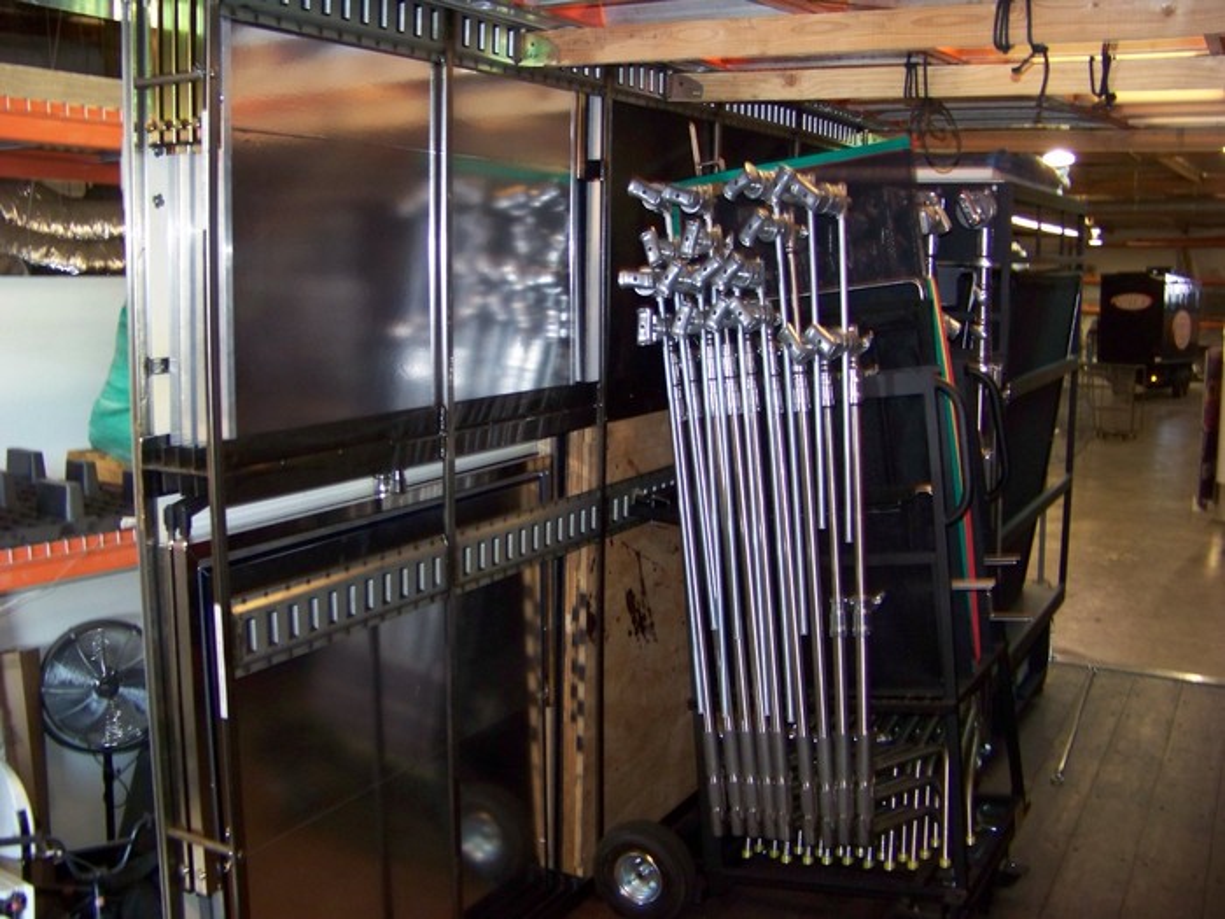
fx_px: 1274
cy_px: 460
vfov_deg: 39.7
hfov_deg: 51.4
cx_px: 612
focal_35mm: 36
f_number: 2.8
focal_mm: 5.85
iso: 200
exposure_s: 1/30
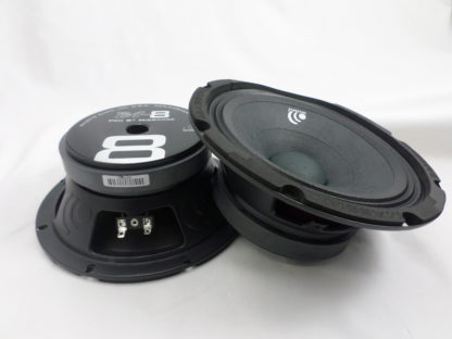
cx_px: 226
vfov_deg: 54.9
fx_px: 326
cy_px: 170
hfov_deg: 69.4
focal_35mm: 25
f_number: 2.5
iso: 160
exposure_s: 1/30
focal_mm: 4.5
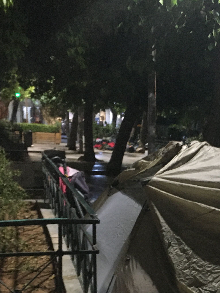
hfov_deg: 24.9
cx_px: 196
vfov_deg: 32.7
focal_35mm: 57
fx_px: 483
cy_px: 240
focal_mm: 4.15
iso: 400
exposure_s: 1/17
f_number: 2.2
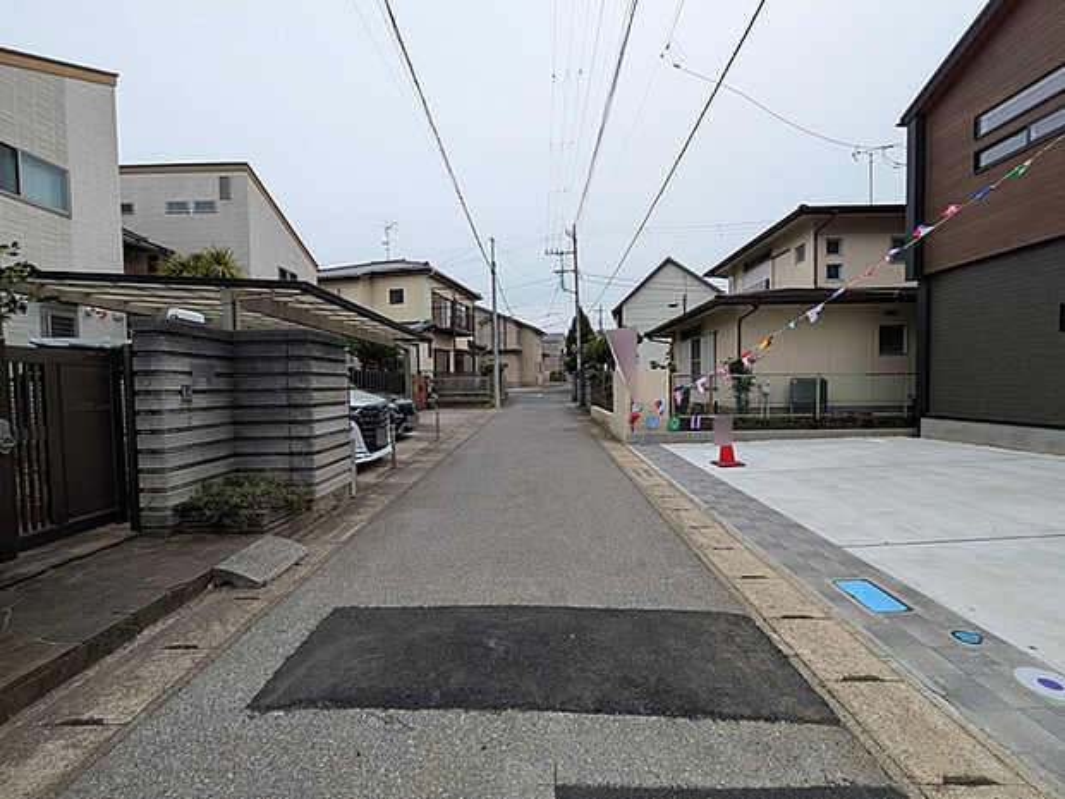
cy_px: 400
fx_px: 431
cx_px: 532
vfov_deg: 85.7
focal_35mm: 14
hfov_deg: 102.1
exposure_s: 1/1605
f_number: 2.2
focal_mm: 1.83
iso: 51
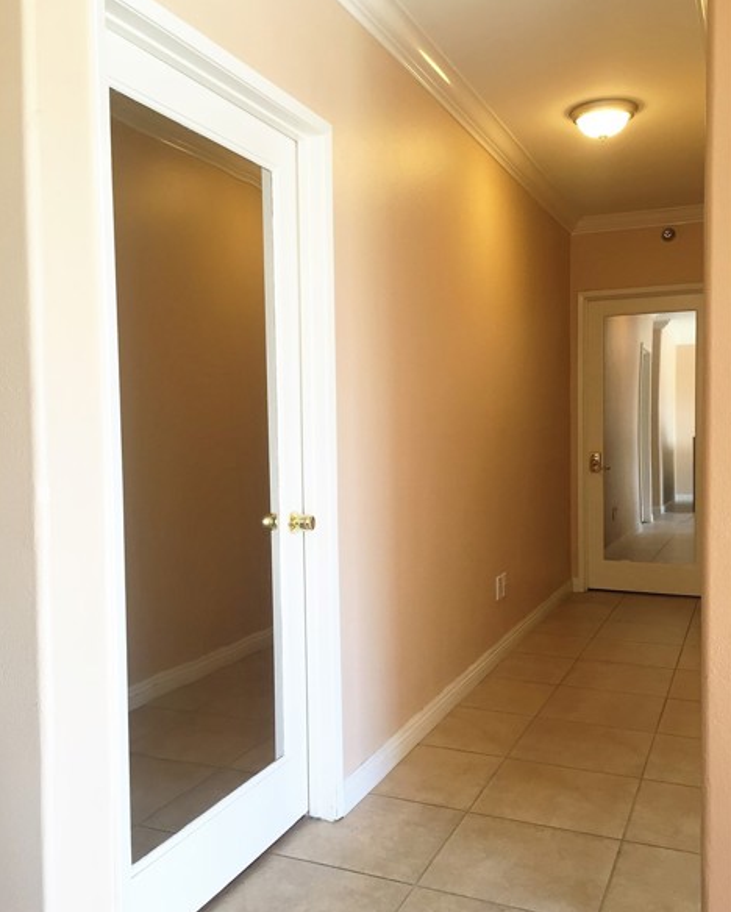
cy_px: 462
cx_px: 361
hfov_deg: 47.2
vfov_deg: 57.1
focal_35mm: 31
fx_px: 837
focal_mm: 4.15
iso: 32
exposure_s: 1/40
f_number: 2.2
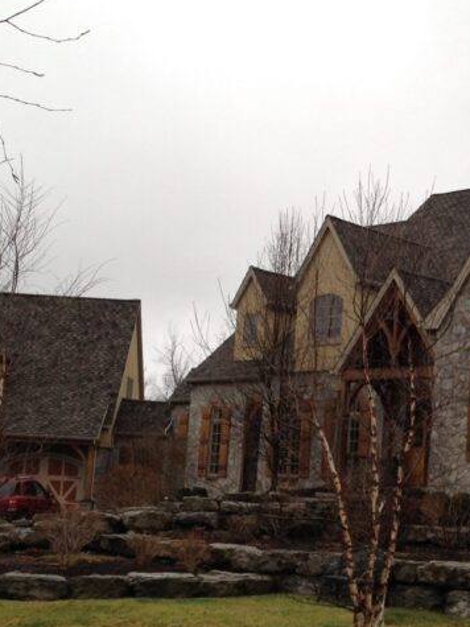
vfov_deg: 26.6
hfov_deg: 19.7
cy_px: 410
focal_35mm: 73
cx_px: 436
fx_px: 1322
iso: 64
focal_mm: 4.28
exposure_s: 1/336
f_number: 2.4
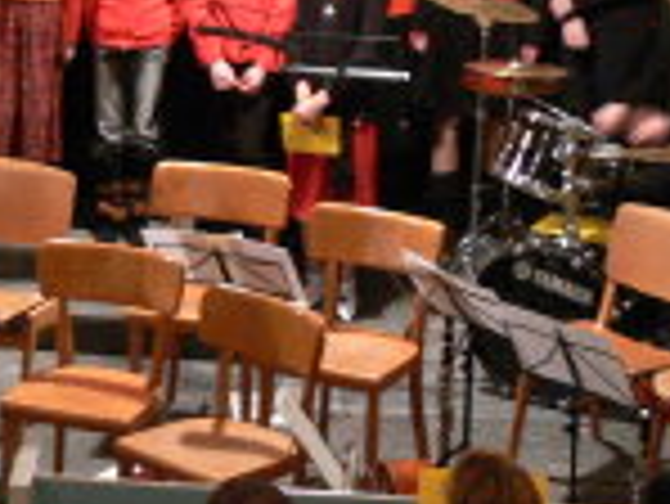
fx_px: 3429
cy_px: -97
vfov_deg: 8.3
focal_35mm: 177
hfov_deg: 10.9
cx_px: -173
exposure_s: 1/4
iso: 200
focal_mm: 12.7
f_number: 3.2
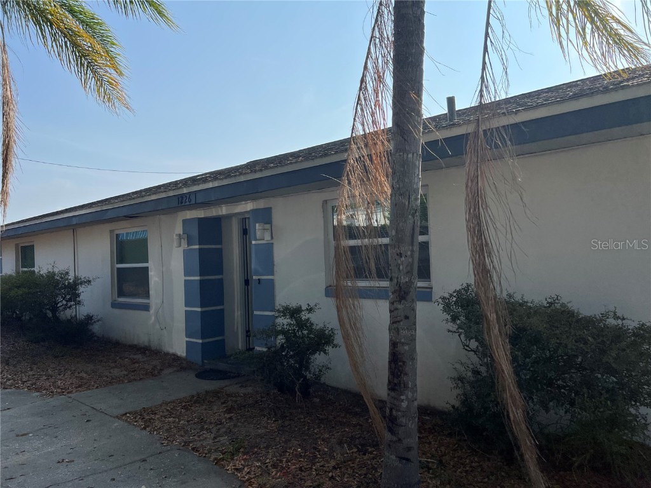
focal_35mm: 26
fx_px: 489
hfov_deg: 67.3
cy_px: 244
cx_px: 326
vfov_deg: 53.1
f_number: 1.5
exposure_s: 1/6579
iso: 50
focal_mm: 5.7
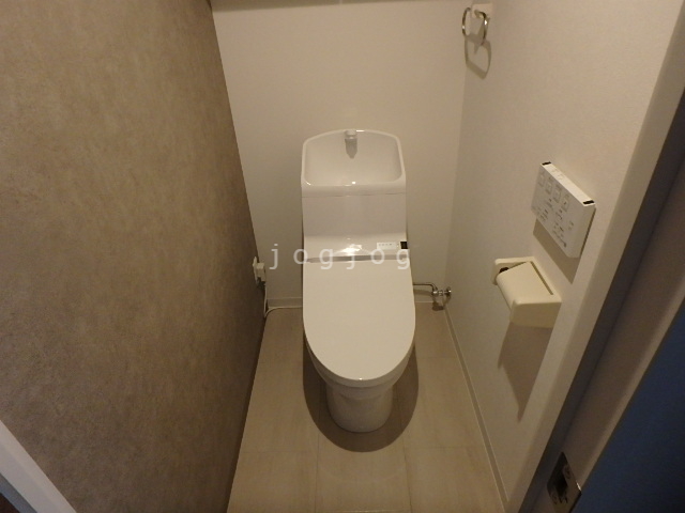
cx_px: 342
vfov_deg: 63.4
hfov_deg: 79.0
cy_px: 256
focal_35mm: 21
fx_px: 416
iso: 500
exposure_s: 1/30
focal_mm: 3.7
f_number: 3.5
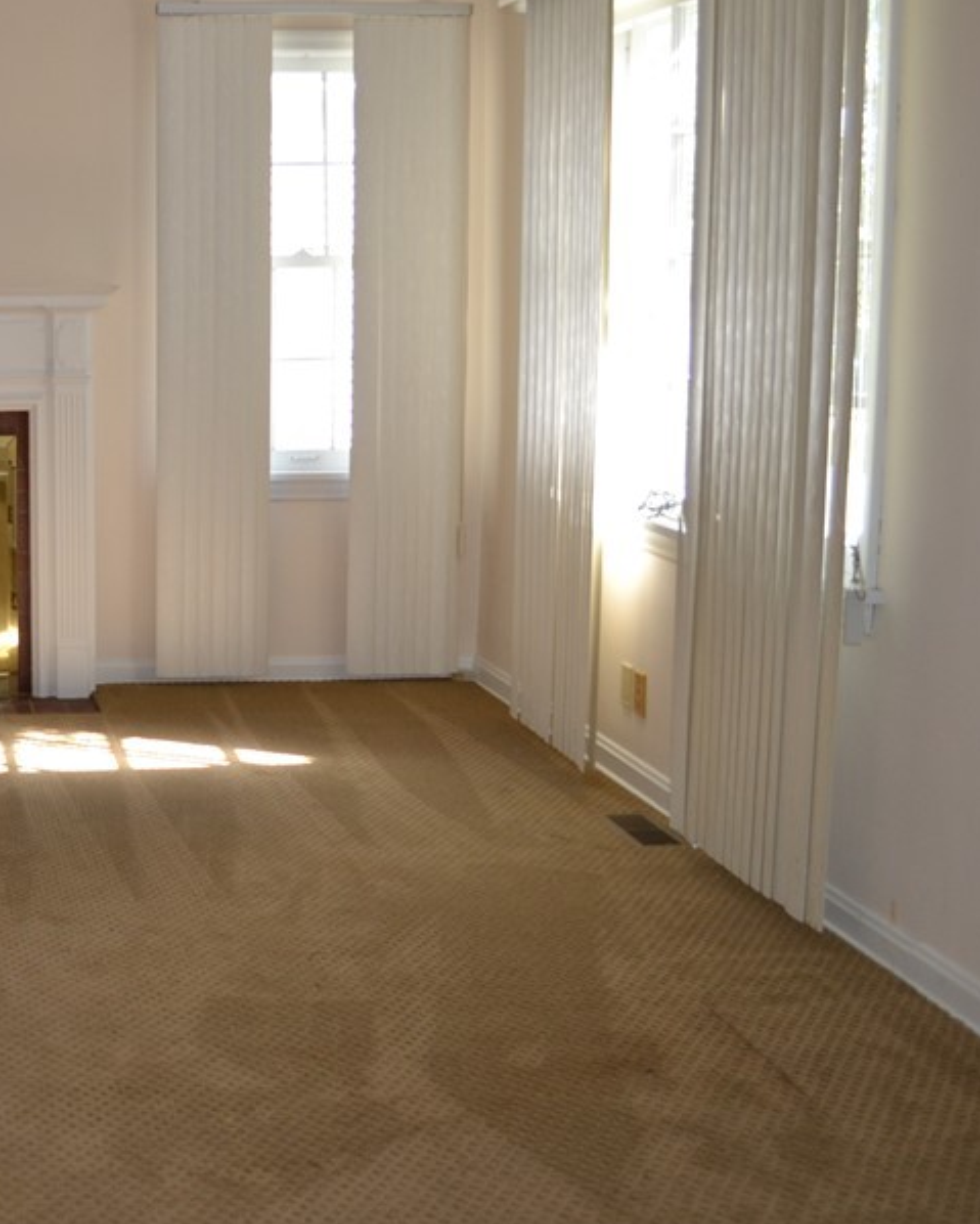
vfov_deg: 40.2
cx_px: -57
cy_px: 510
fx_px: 1666
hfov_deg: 29.9
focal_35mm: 46
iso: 400
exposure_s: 1/100
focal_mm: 18
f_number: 4
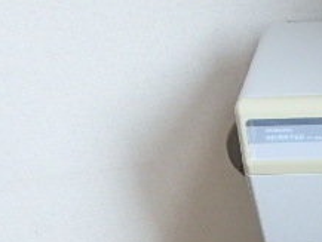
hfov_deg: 27.0
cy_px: 261
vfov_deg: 22.4
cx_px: 402
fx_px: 577
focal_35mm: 62
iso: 800
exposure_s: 1/30
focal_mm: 3.7
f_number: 3.5
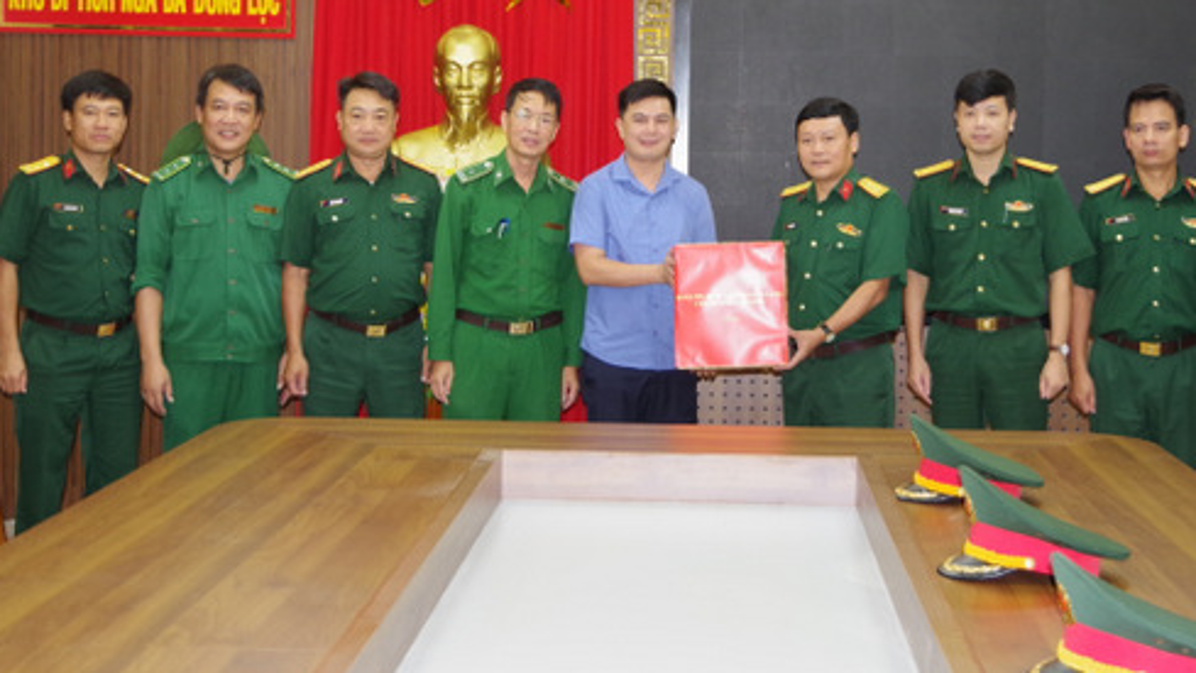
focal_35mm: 63
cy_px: 177
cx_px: 663
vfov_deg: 19.0
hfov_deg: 33.3
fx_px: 1998
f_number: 4
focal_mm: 28
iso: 800
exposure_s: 1/60
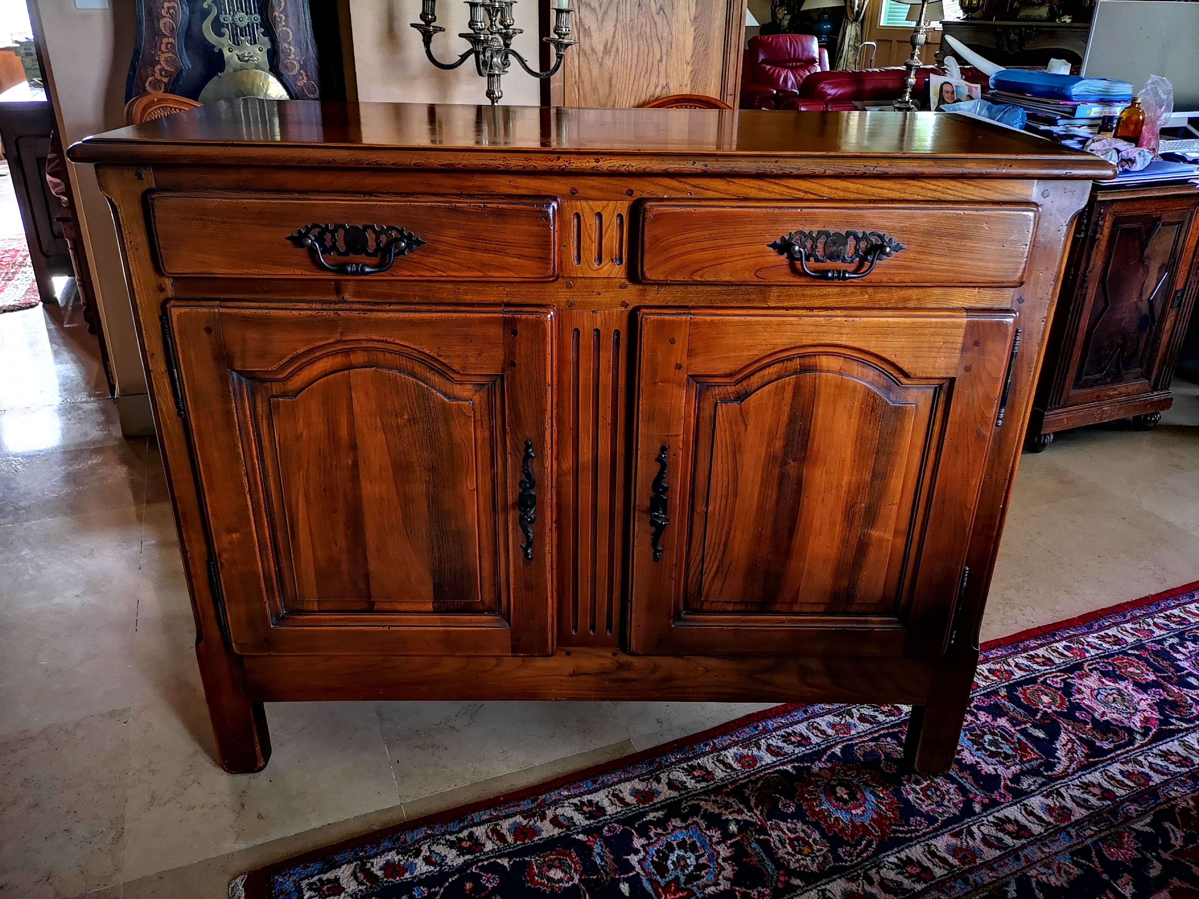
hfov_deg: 65.3
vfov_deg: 51.4
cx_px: 600
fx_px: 935
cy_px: 450
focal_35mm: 27
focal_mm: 5.58
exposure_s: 4
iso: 640
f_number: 1.8
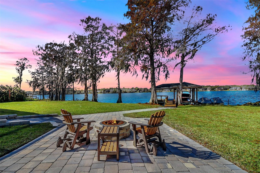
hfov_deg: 100.4
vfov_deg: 77.3
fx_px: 108
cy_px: 86
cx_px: 130
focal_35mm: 15
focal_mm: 10
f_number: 7.1
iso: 200
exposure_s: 1/640
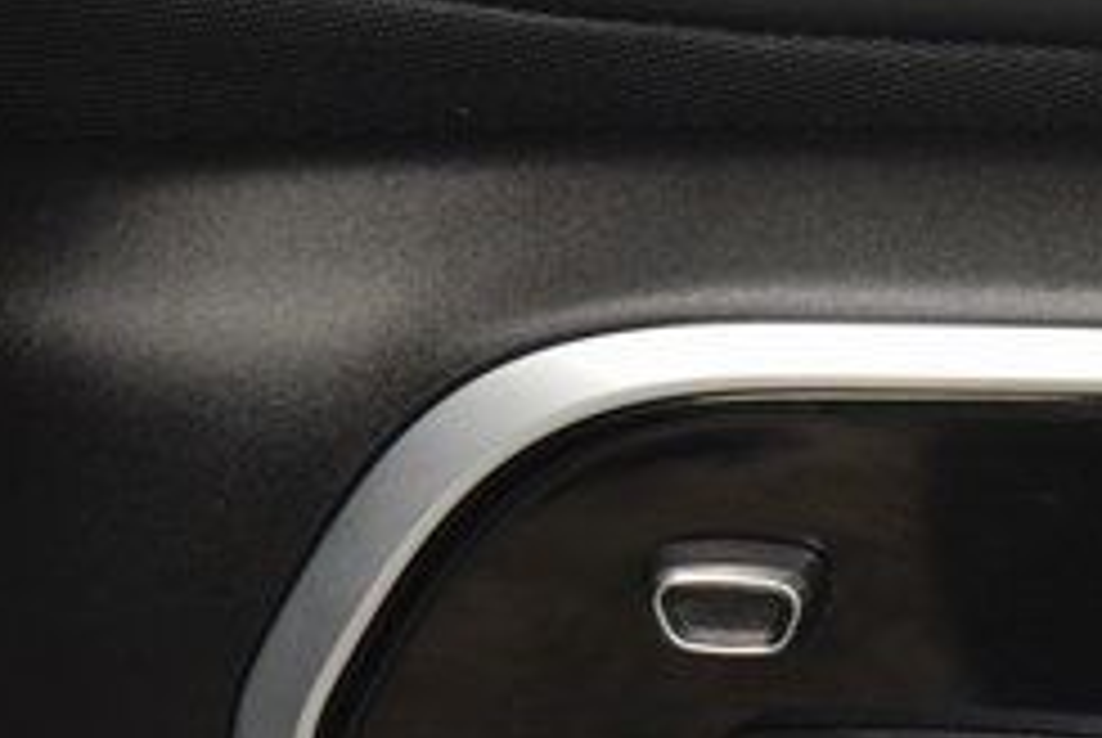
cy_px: 745
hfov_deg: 7.4
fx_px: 8397
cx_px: 1412
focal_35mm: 274
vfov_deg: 5.0
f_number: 4.5
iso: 2500
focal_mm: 70
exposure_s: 1/60
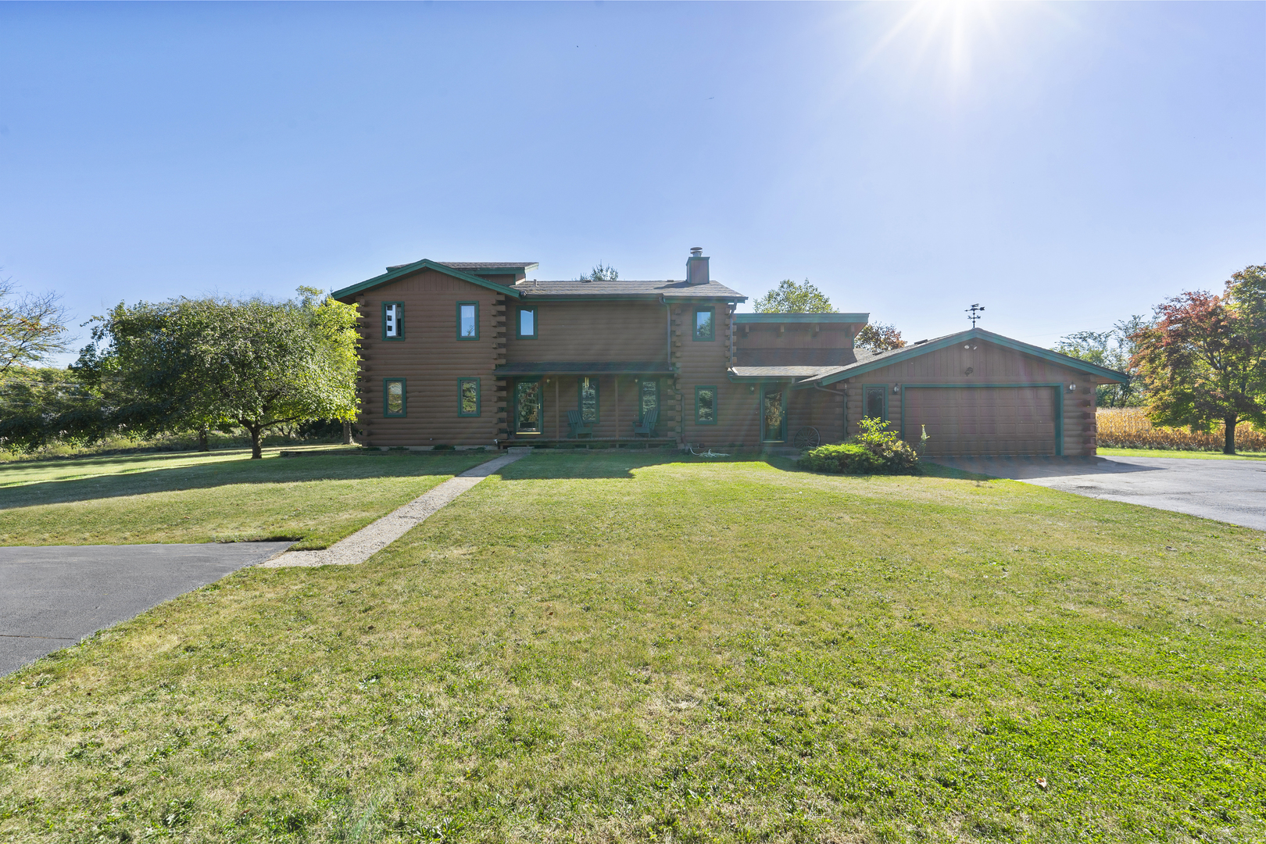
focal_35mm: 16
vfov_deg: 73.7
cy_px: 422
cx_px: 633
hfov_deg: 96.7
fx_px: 563
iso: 100
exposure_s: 1/50
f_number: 11
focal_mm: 16
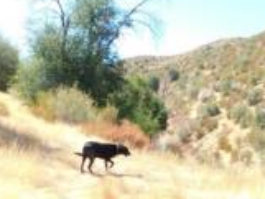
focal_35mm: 57
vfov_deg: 25.7
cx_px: 216
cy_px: 117
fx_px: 437
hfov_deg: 32.7
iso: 125
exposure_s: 1/500
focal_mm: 4
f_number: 3
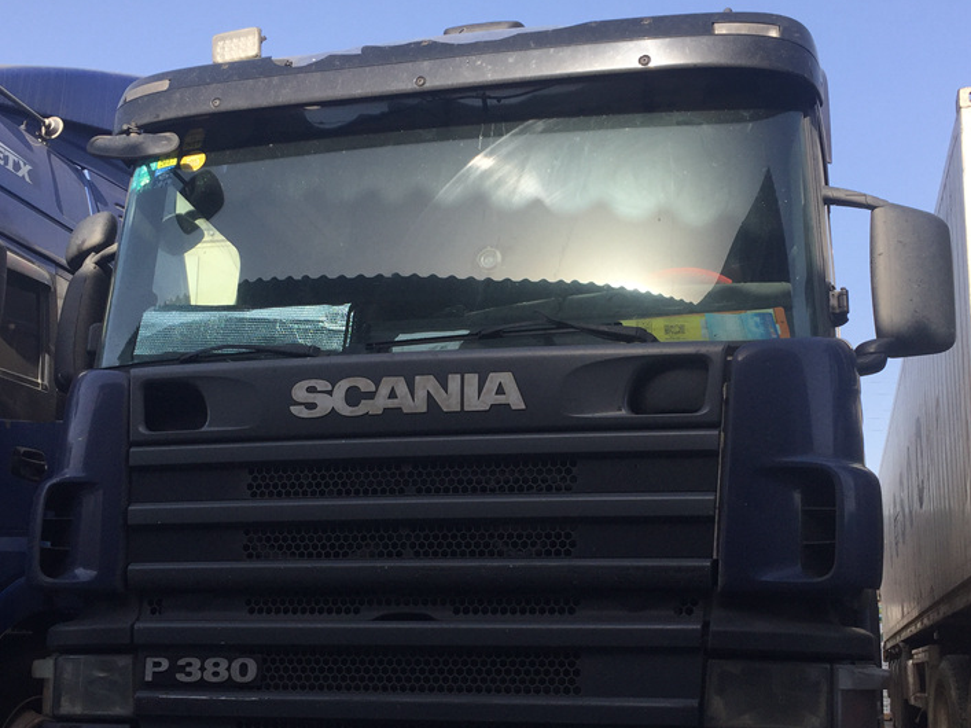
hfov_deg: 44.8
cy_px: 442
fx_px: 1178
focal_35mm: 42
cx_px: 494
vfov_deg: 34.2
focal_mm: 4.15
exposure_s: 1/1041
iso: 32
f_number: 2.2
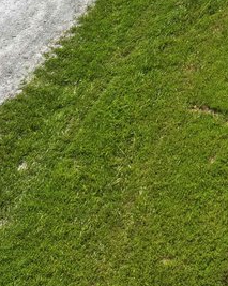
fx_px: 1124
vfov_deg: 13.5
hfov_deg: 11.1
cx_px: 342
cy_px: -161
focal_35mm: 133
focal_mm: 12.29
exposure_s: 1/3200
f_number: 2.8
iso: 140
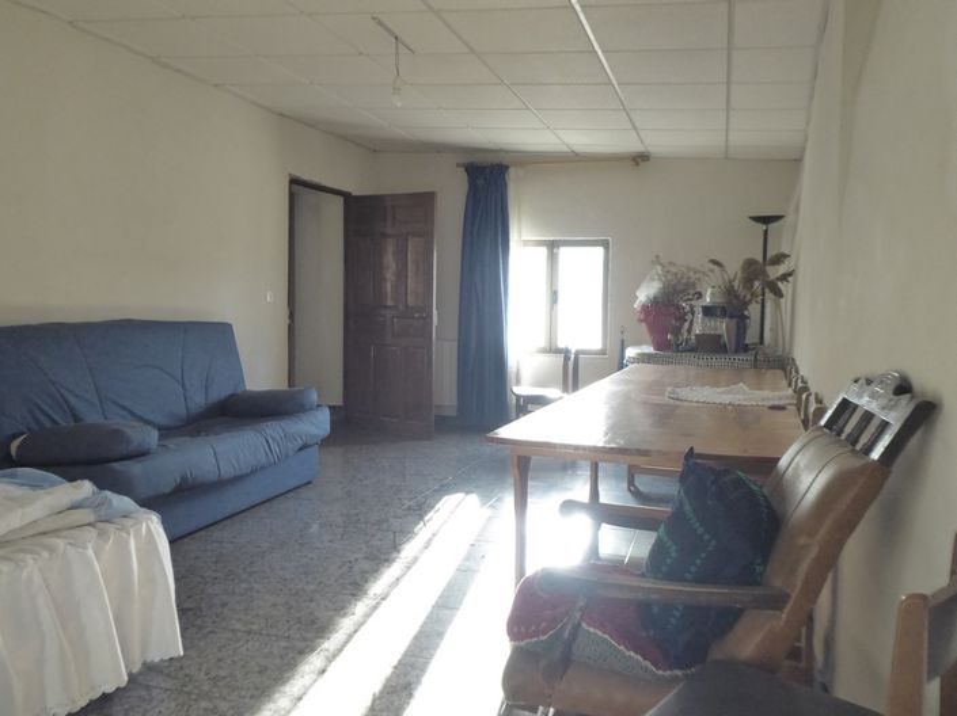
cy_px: 358
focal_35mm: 29
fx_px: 801
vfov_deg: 48.2
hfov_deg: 61.7
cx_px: 478
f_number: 3.5
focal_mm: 5
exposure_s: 1/60
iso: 800
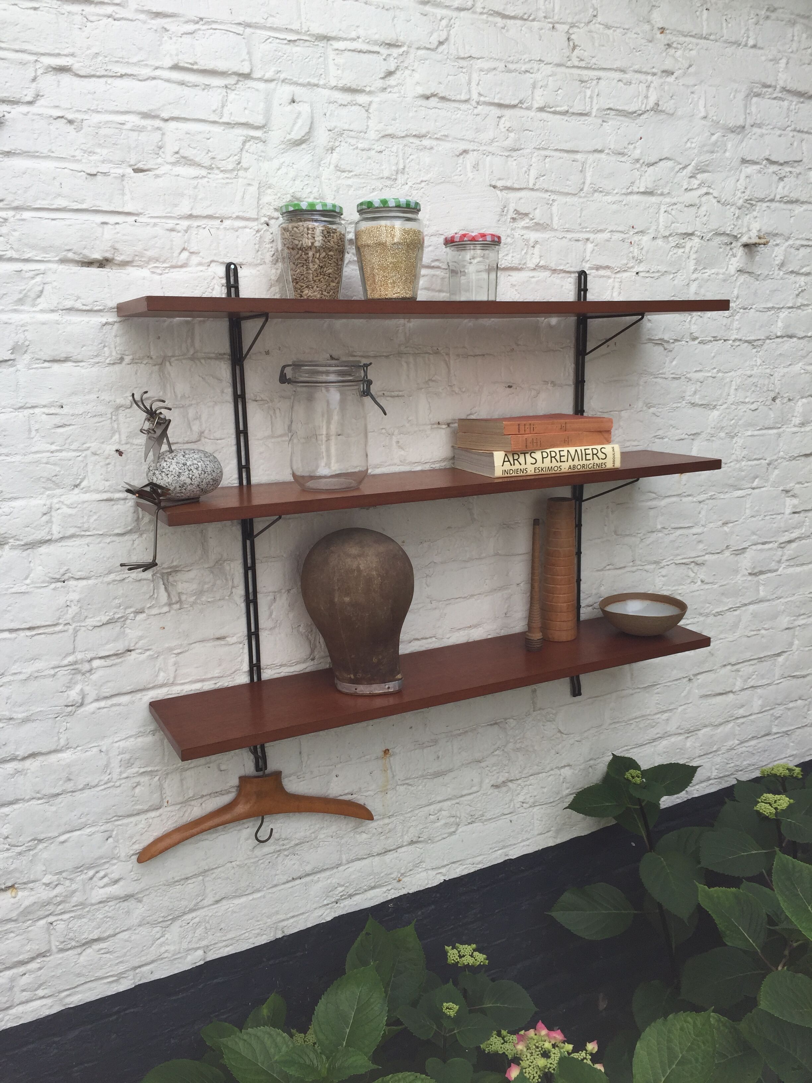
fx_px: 907
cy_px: 542
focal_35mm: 29
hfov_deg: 48.2
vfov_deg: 61.7
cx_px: 406
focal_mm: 4.15
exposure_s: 1/599
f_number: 2.2
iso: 32
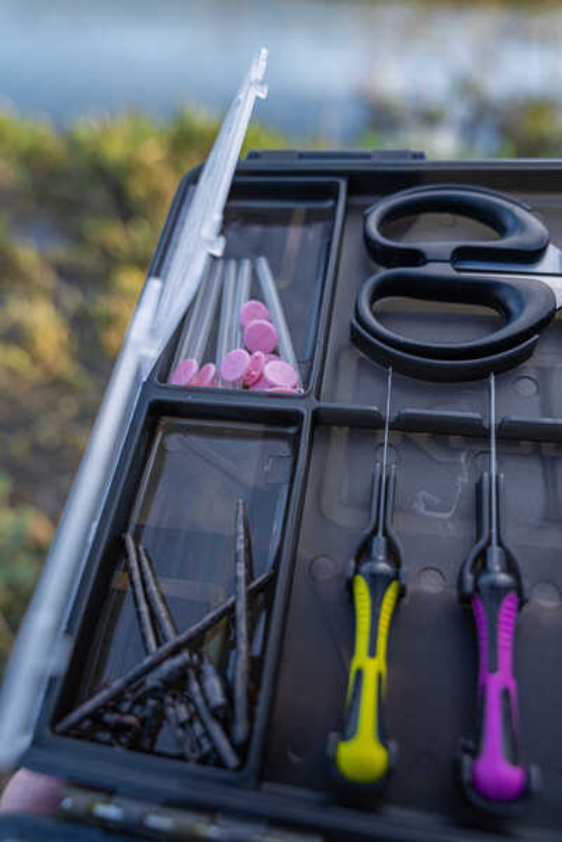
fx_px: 616
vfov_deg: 68.8
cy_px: 421
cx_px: 281
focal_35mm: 26
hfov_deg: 49.1
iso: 100
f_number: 4.5
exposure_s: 1/100
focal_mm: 26.3
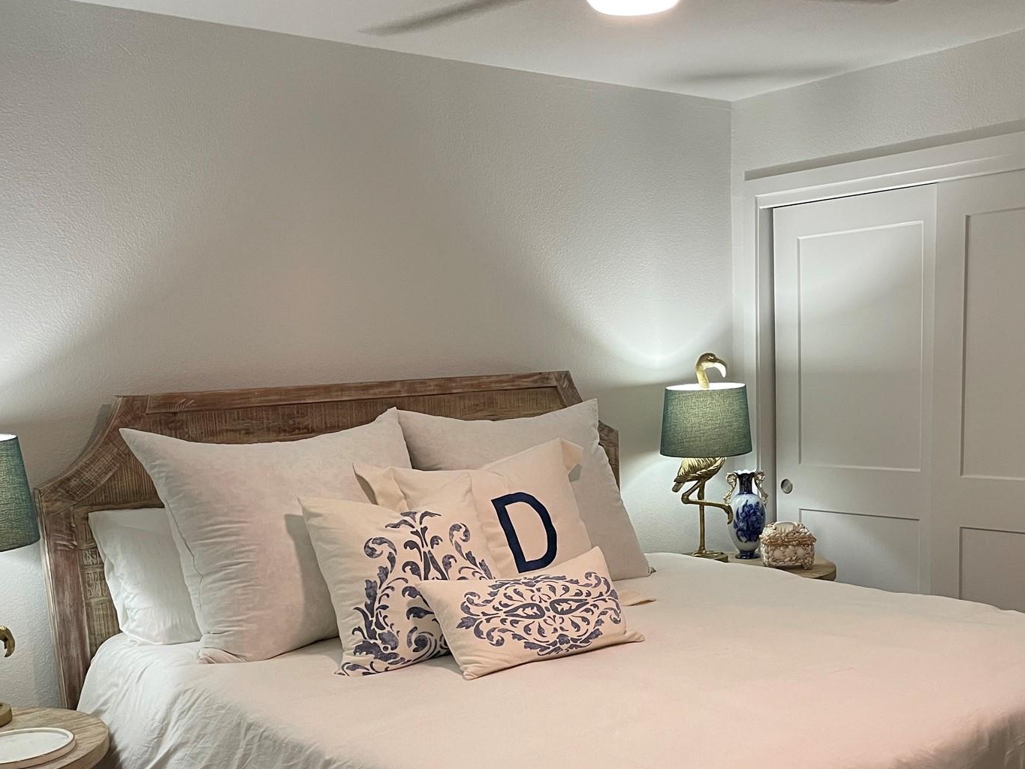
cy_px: 560
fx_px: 1155
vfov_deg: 36.1
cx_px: 581
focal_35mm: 39
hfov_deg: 47.7
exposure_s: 1/60
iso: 160
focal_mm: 4.2
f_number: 1.6
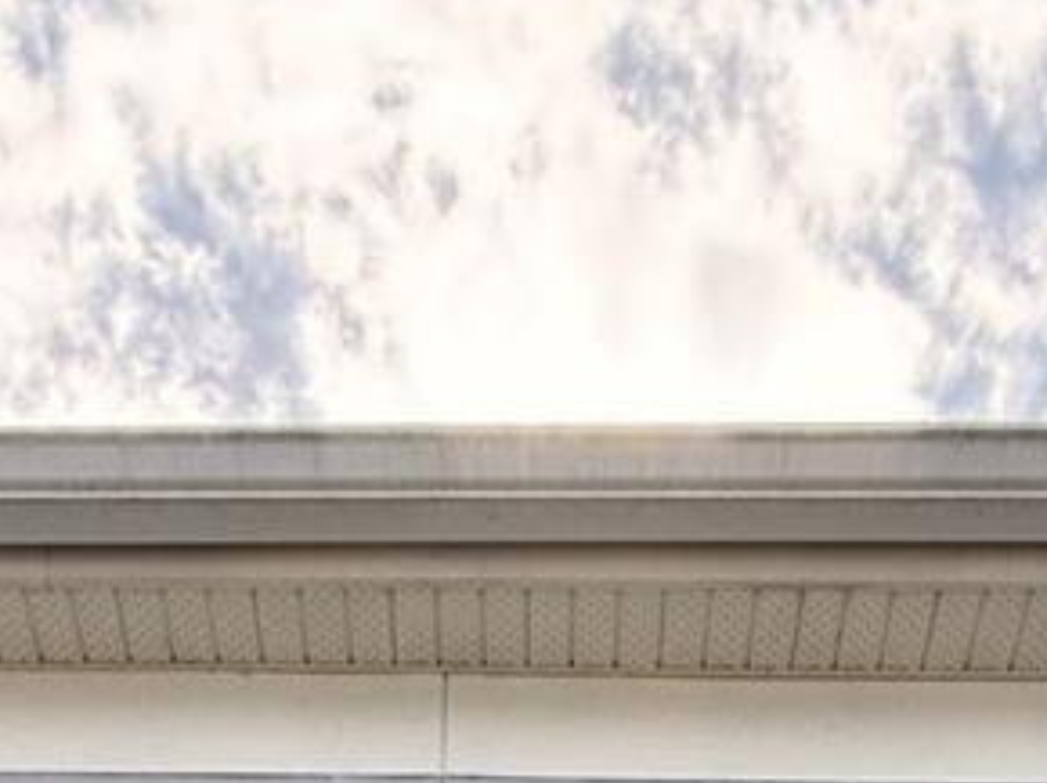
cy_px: 2133
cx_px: 524
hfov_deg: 33.3
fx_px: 1753
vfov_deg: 13.0
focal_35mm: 58
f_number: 2.2
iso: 50
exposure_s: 1/602
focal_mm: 2.22
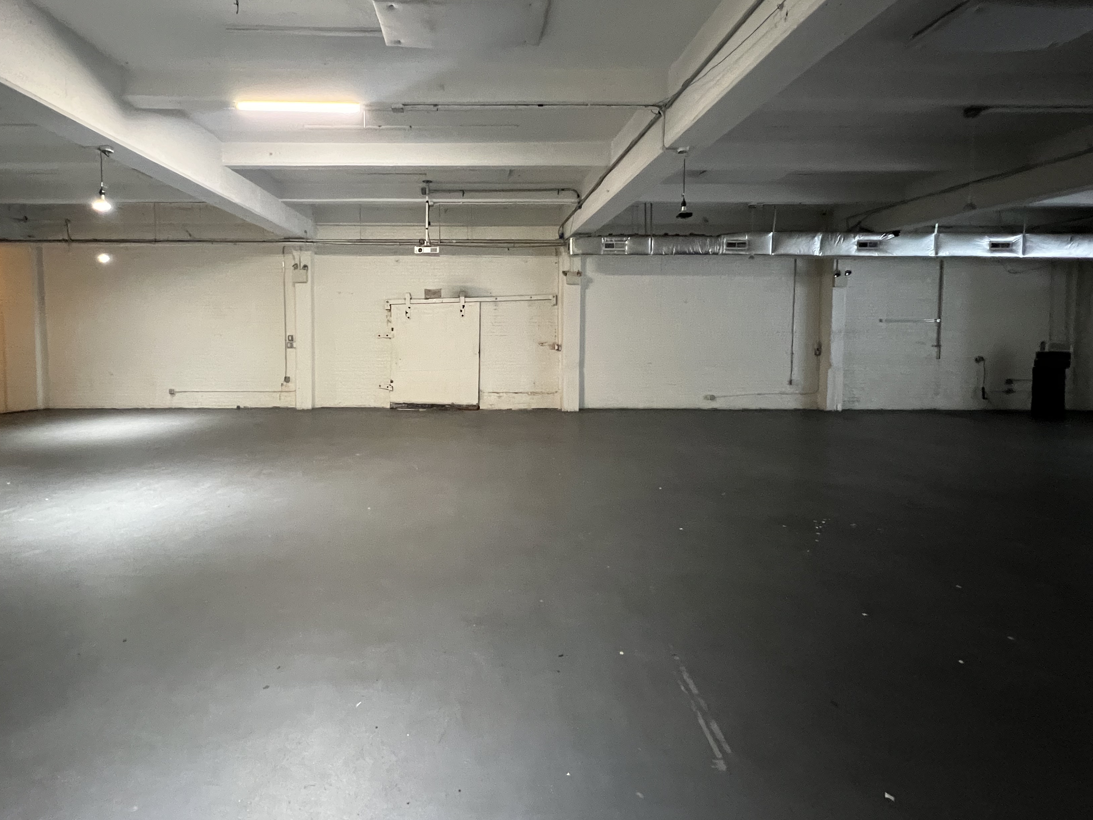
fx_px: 505
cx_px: 482
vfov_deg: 77.7
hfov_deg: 94.1
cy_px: 352
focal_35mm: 16
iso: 800
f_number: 1.8
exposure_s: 1/40
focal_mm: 1.57
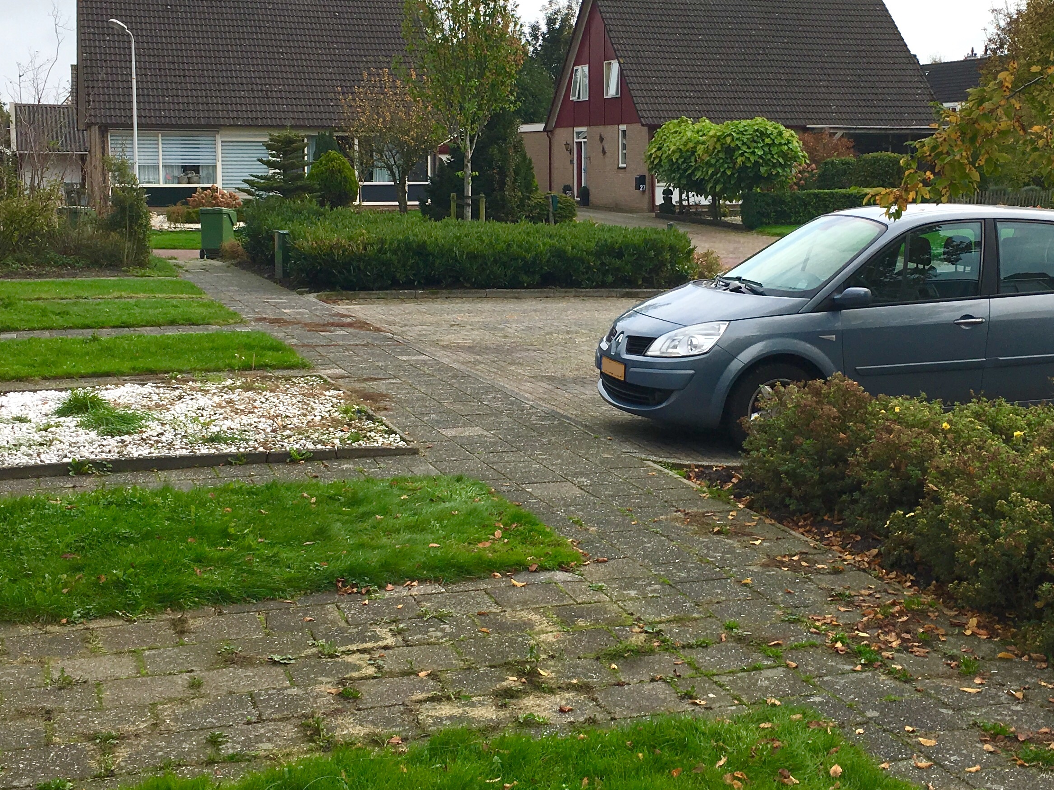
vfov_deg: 29.0
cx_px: 628
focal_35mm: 50
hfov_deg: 38.1
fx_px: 1522
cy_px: 308
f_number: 2.2
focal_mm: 4.15
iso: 25
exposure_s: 1/855
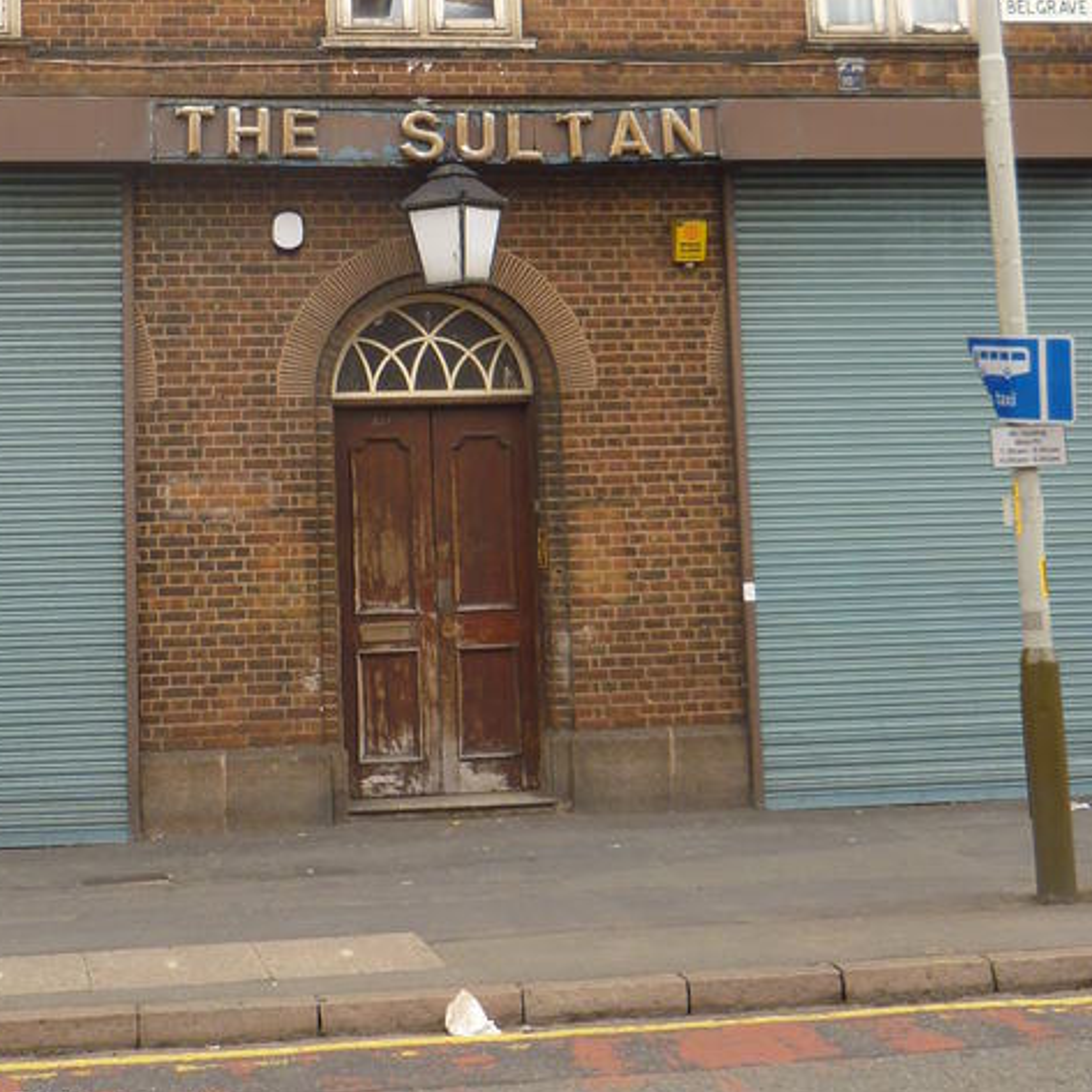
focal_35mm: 59
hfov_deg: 29.0
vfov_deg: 28.1
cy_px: 133
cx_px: 409
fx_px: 2106
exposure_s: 1/200
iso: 80
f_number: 2.8
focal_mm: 5.5
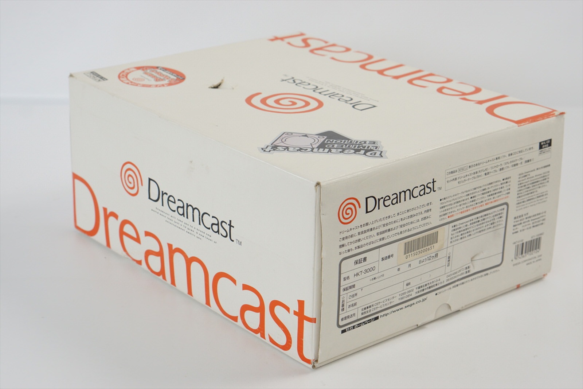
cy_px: 194
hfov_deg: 27.0
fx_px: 1215
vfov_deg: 18.2
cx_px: 292
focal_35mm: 75
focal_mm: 50
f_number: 6.3
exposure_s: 1/80
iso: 500
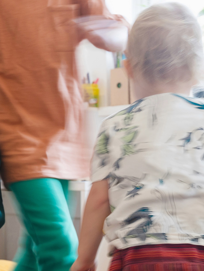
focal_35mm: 85
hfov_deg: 16.6
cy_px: 190
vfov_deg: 22.9
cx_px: -42
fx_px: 668
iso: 160
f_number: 4
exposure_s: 1/15
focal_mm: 28
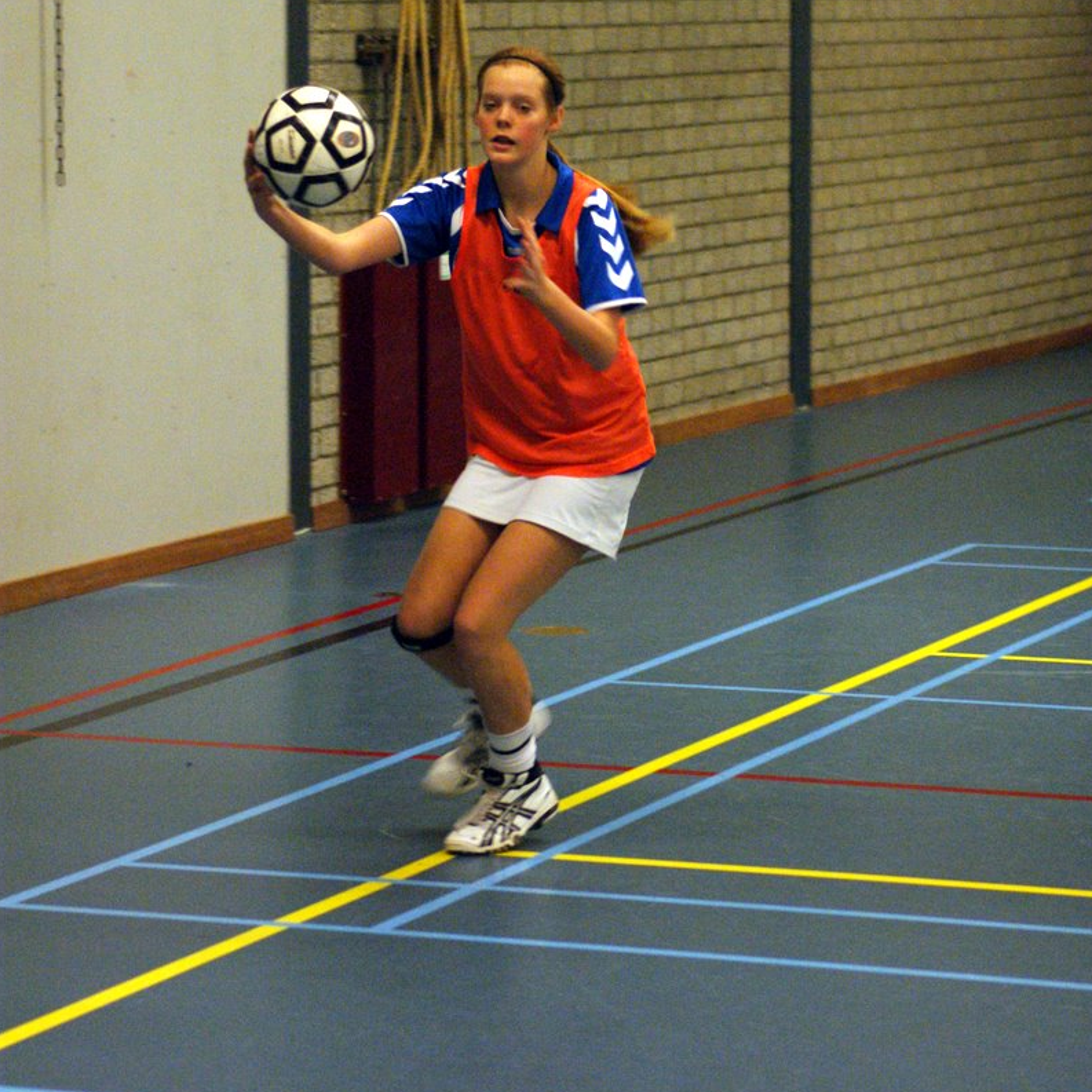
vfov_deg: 12.9
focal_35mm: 135
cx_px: 545
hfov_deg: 12.9
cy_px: 307
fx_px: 4818
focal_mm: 70
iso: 1600
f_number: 2.8
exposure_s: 1/160
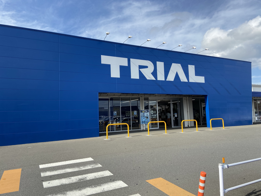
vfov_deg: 53.1
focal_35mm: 26
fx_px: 196
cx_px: 130
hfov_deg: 67.3
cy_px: 98
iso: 32
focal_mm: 4.25
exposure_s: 1/1927
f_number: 1.8
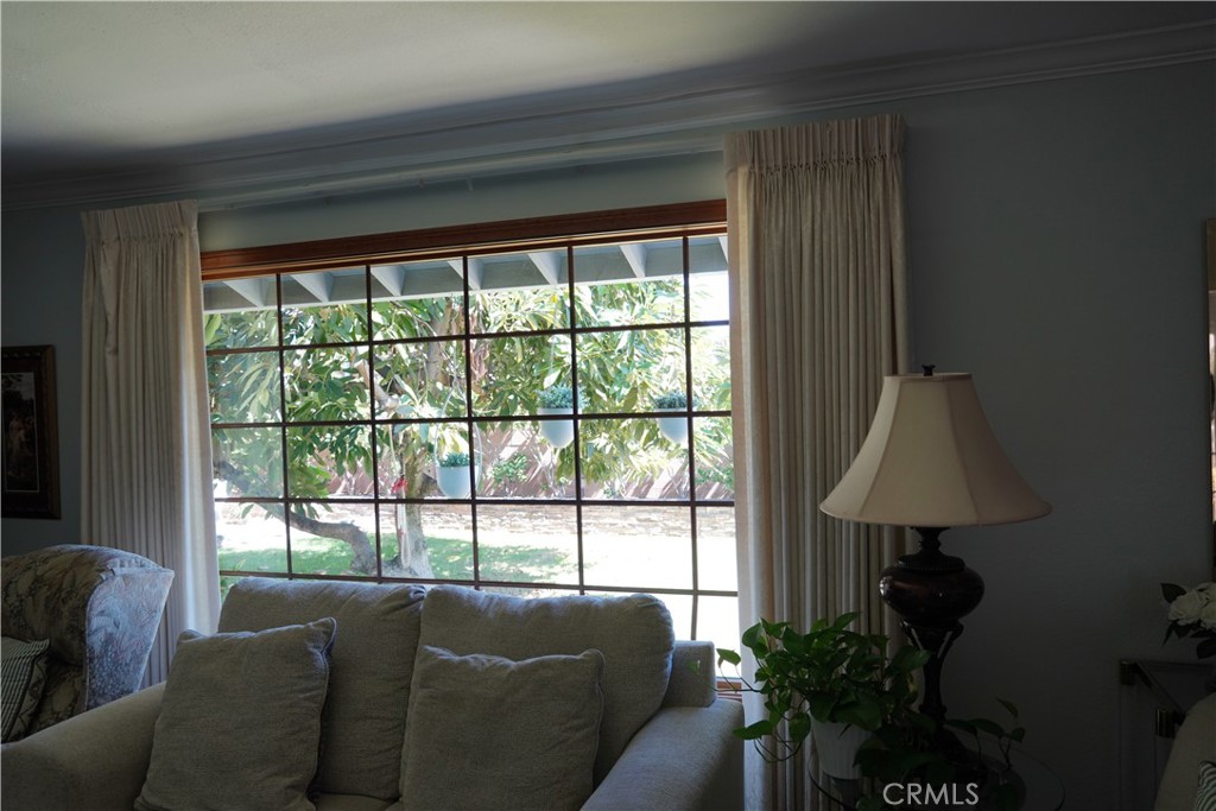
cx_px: 608
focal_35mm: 27
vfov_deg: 47.9
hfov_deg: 67.4
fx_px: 912
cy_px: 406
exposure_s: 1/40
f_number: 4
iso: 100
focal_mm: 18
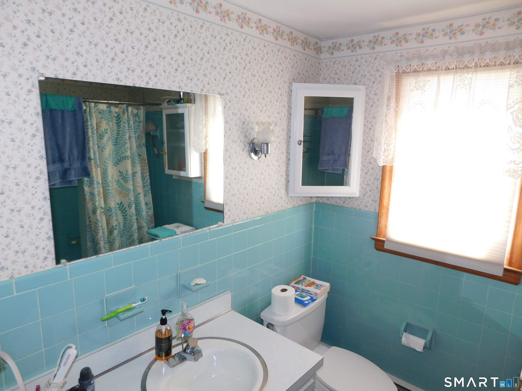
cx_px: 261
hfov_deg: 73.9
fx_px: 347
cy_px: 196
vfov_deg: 58.9
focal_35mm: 23
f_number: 3
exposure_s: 1/50
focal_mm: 4
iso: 125
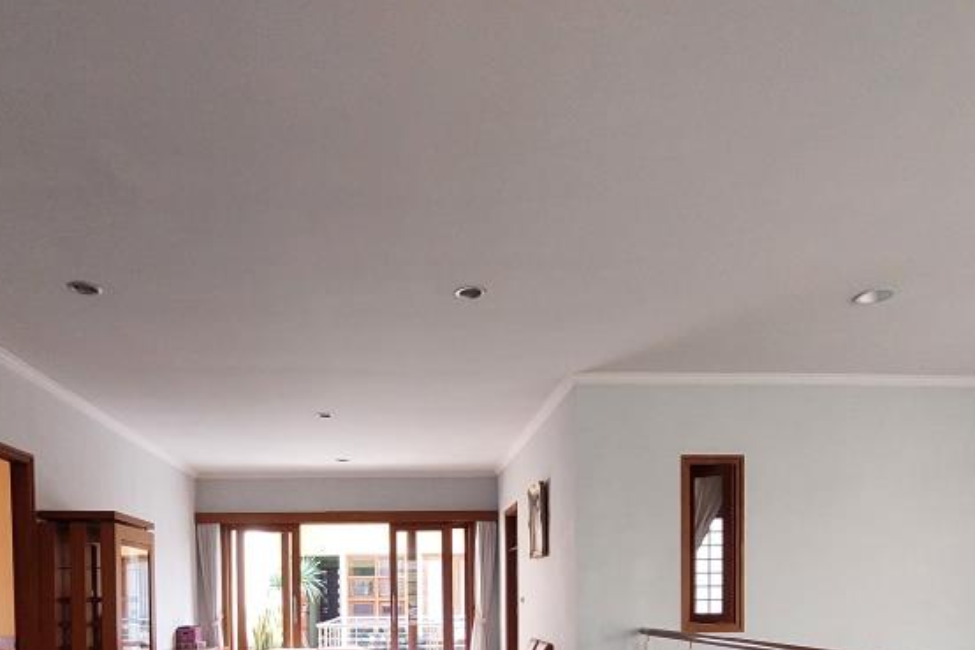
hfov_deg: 71.2
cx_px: 424
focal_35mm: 25
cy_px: 604
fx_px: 677
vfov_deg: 45.6
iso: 400
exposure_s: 1/60
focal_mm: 1.74
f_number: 2.2
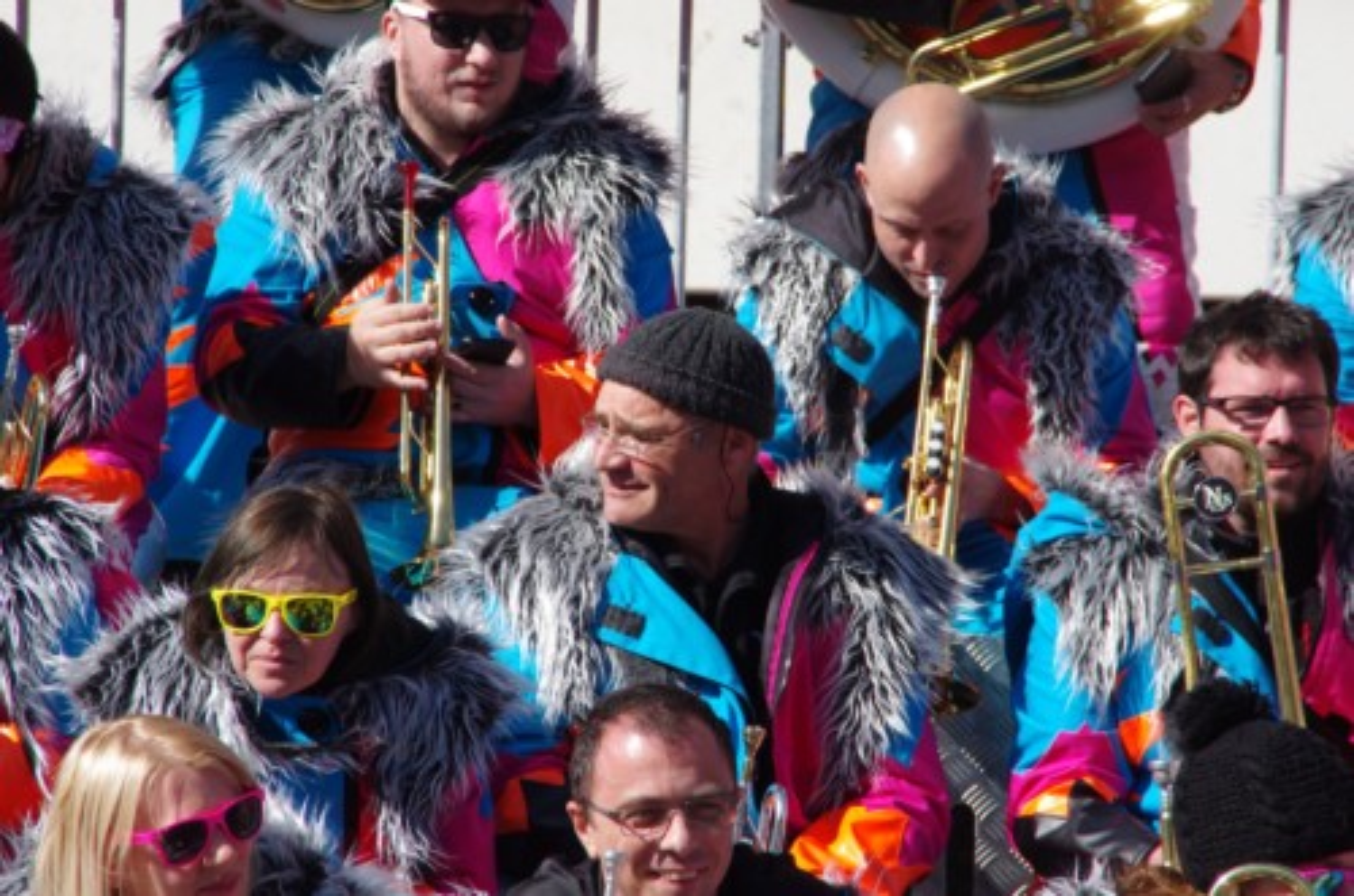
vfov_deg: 4.6
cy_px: 448
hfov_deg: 6.9
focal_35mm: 300
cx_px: 677
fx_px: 11258
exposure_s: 1/250
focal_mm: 200
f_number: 11
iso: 200
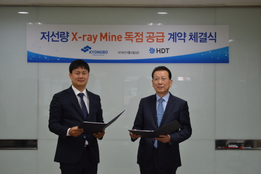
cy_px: 87
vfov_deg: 16.5
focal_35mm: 82
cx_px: 130
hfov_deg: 24.6
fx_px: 598
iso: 640
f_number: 5.6
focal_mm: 55
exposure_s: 1/60
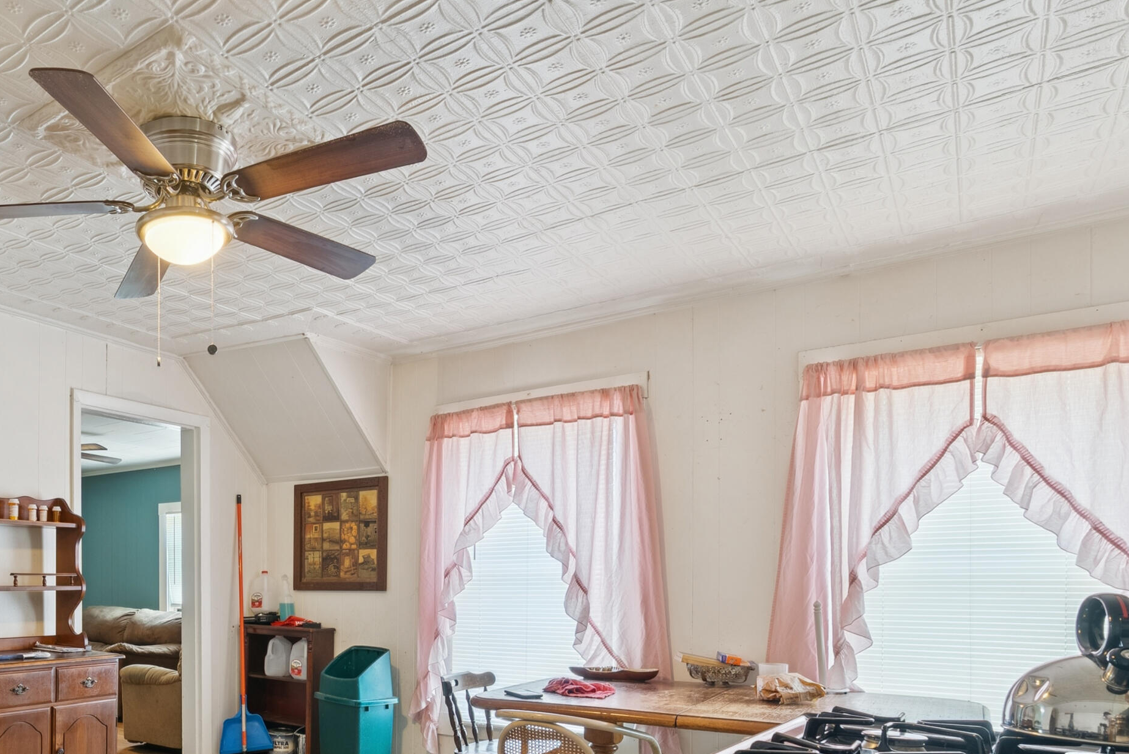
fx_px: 816
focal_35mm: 26
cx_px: 260
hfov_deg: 64.5
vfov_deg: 47.4
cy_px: 582
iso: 320
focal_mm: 16
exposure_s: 1/5
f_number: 7.1
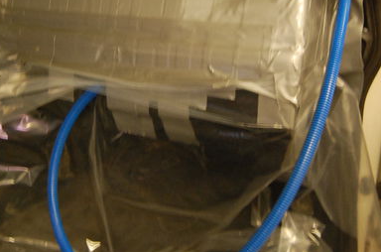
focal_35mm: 50
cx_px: 160
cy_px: 70
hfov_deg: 39.6
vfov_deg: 26.6
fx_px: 528
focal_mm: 20
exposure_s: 1/8
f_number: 3.8
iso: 1250
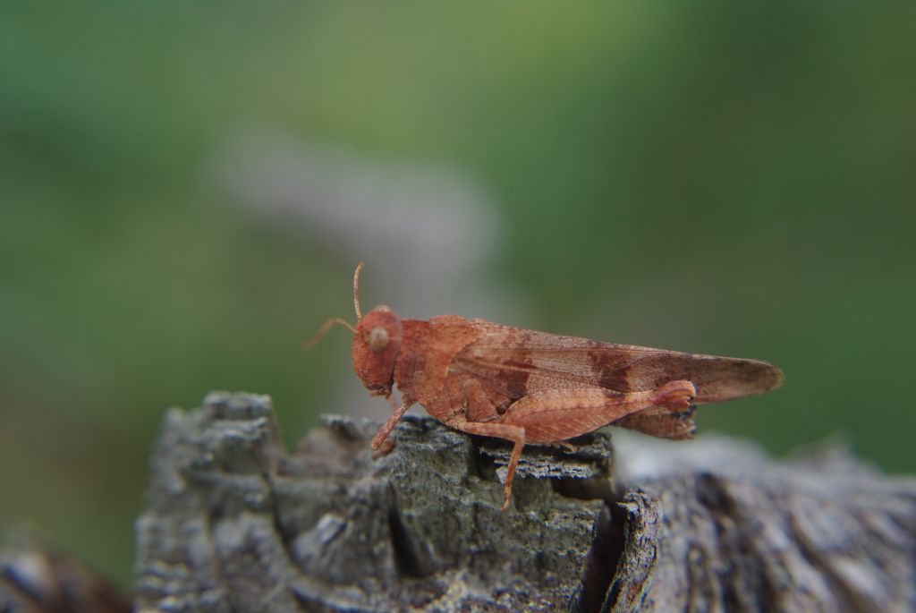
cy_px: 306
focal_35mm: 42
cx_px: 458
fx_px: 1070
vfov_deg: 32.0
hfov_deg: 46.4
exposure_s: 1/60
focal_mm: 28.13
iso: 100
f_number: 5.6
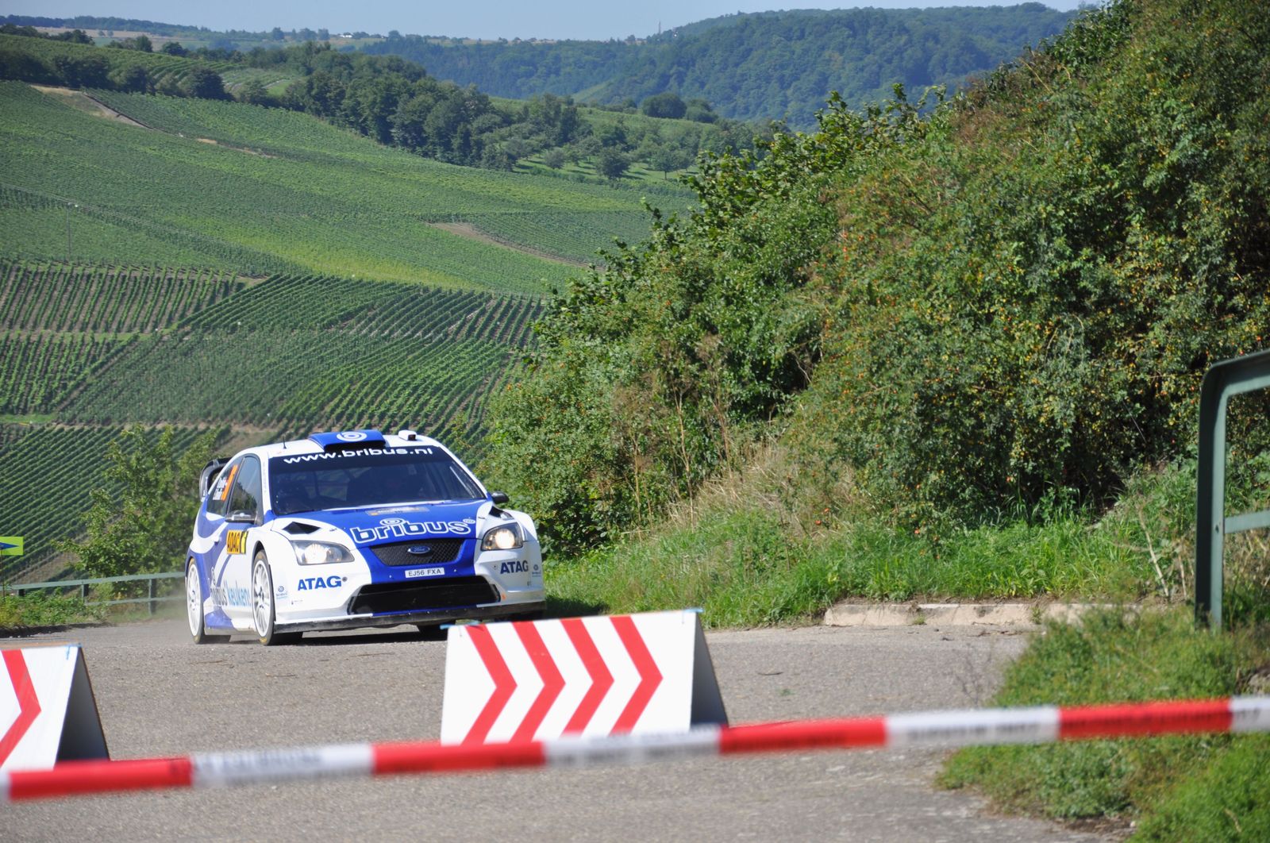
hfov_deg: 13.1
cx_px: 635
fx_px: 5548
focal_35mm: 158
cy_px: 422
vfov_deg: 8.7
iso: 200
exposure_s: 1/640
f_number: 6.3
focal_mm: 105
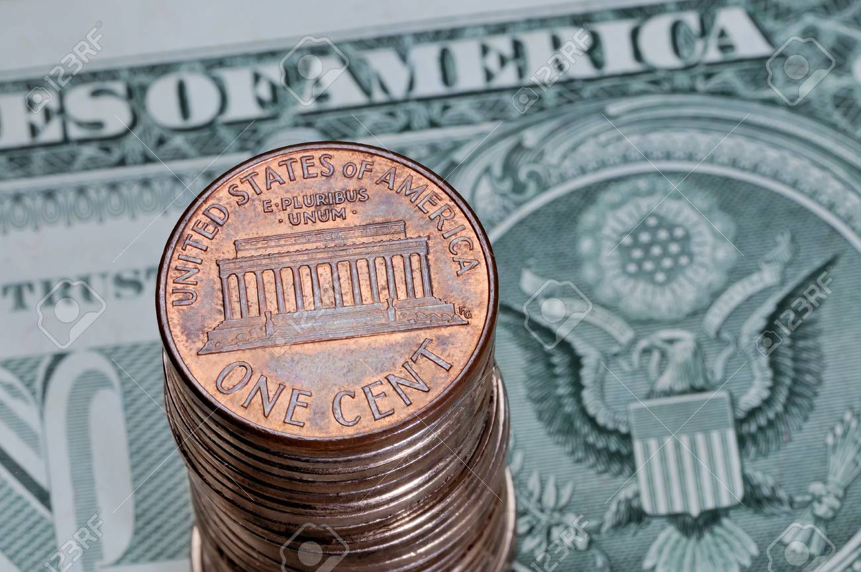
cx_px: 430
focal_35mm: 158
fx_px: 3762
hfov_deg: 13.1
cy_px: 286
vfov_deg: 8.7
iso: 200
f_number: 29
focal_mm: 105
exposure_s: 1/80
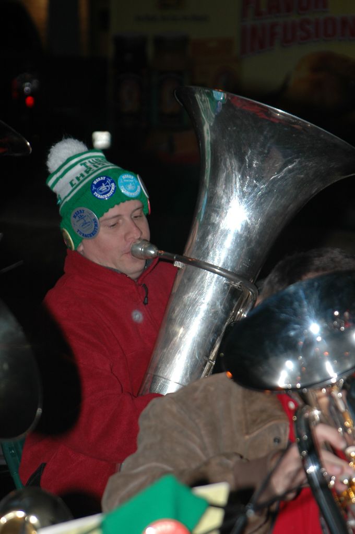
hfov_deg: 7.6
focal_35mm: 180
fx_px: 2670
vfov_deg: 11.4
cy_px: 267
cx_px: 178
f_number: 6
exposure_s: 1/60
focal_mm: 120
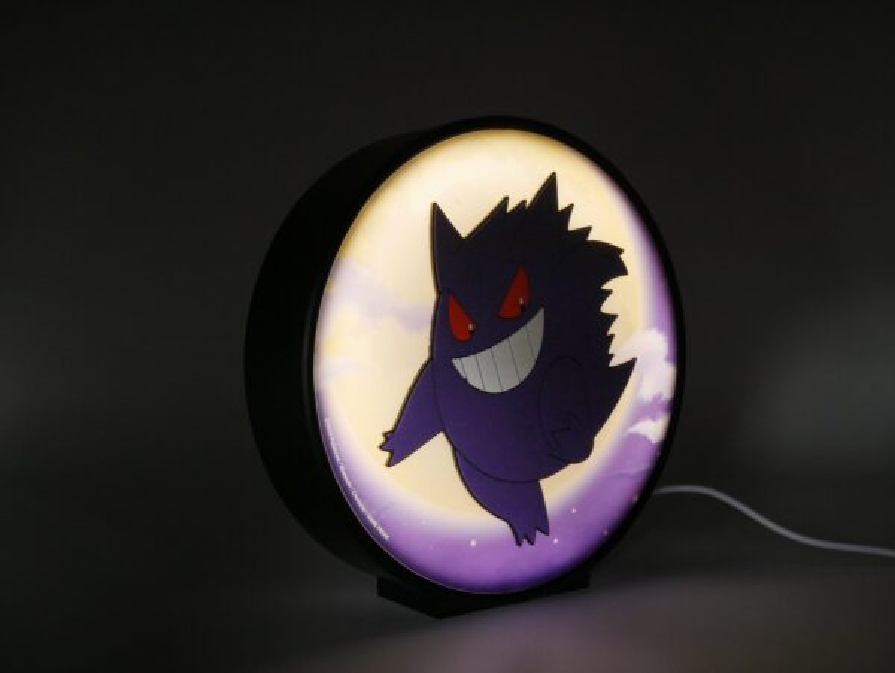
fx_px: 1242
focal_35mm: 48
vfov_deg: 30.3
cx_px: 448
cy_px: 336
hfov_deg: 39.6
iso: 2000
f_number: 5
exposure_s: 1/60
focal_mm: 24
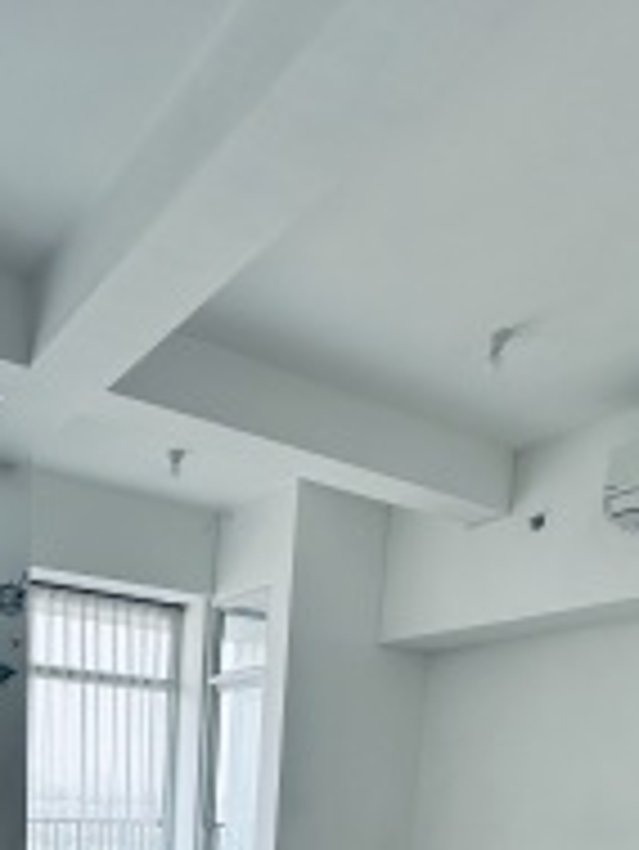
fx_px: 836
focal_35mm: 34
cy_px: 922
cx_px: 155
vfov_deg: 42.9
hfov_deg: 40.6
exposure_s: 1/160
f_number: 2.2
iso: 40
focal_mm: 2.22
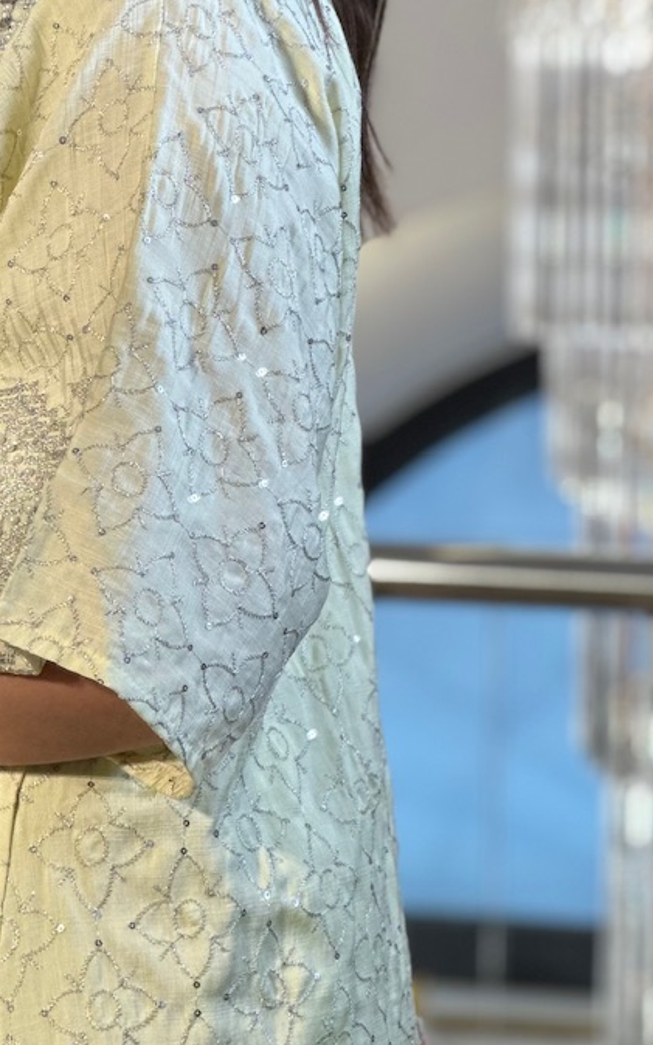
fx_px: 4415
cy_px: 67
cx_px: -12
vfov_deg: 13.4
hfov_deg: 8.4
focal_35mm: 155
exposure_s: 1/100
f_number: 2.8
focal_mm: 9
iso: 32
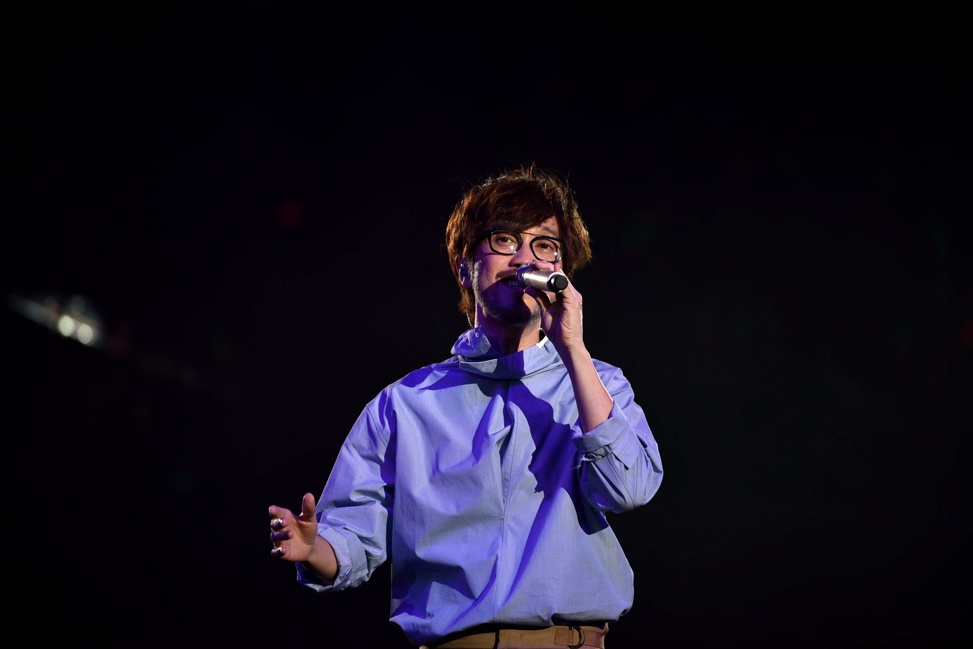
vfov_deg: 6.9
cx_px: 486
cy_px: 324
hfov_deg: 10.3
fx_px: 5407
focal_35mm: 200
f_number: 2.8
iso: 800
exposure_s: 1/2500
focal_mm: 200
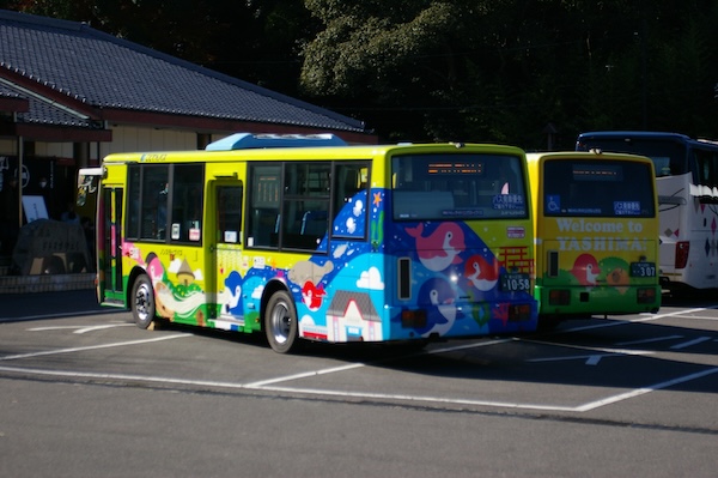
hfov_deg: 21.6
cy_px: 239
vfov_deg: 14.5
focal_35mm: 94
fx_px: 1883
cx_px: 359
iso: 400
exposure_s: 1/2000
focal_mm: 63
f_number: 4.5
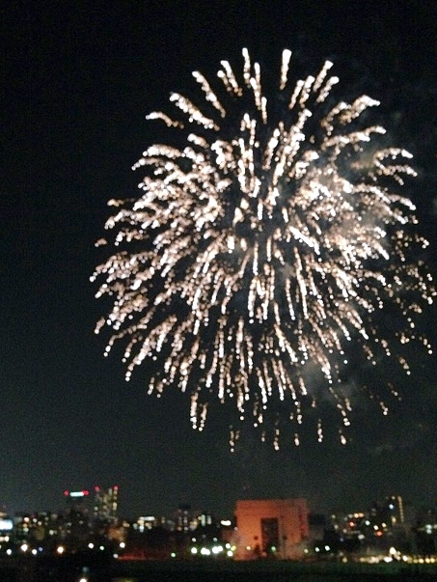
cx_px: 209
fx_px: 589
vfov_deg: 52.6
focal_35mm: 35
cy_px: 303
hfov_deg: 40.7
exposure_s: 1/15
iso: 640
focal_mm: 4.12
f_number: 2.4
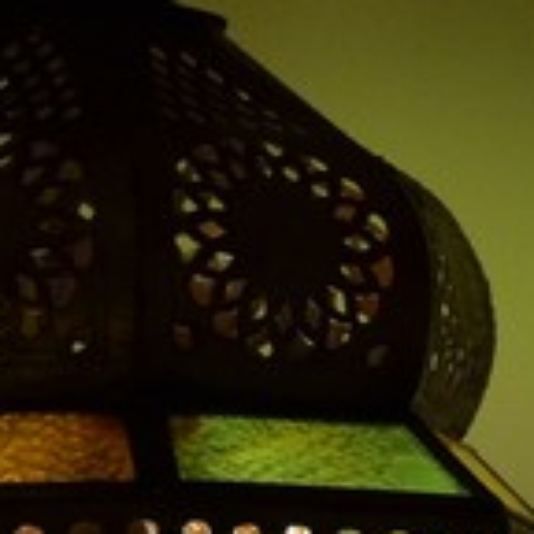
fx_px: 4992
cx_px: 124
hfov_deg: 6.1
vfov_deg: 6.0
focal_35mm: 286
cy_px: 983
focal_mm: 30
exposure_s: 1/60
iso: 640
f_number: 4.2
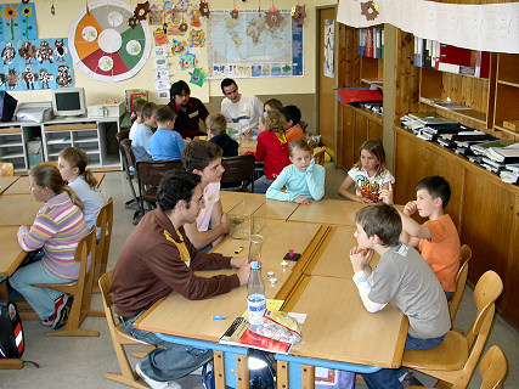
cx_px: 260
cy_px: 194
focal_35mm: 38
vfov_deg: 37.7
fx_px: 570
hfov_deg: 49.0
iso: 100
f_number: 2.6
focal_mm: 7.85
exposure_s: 1/30
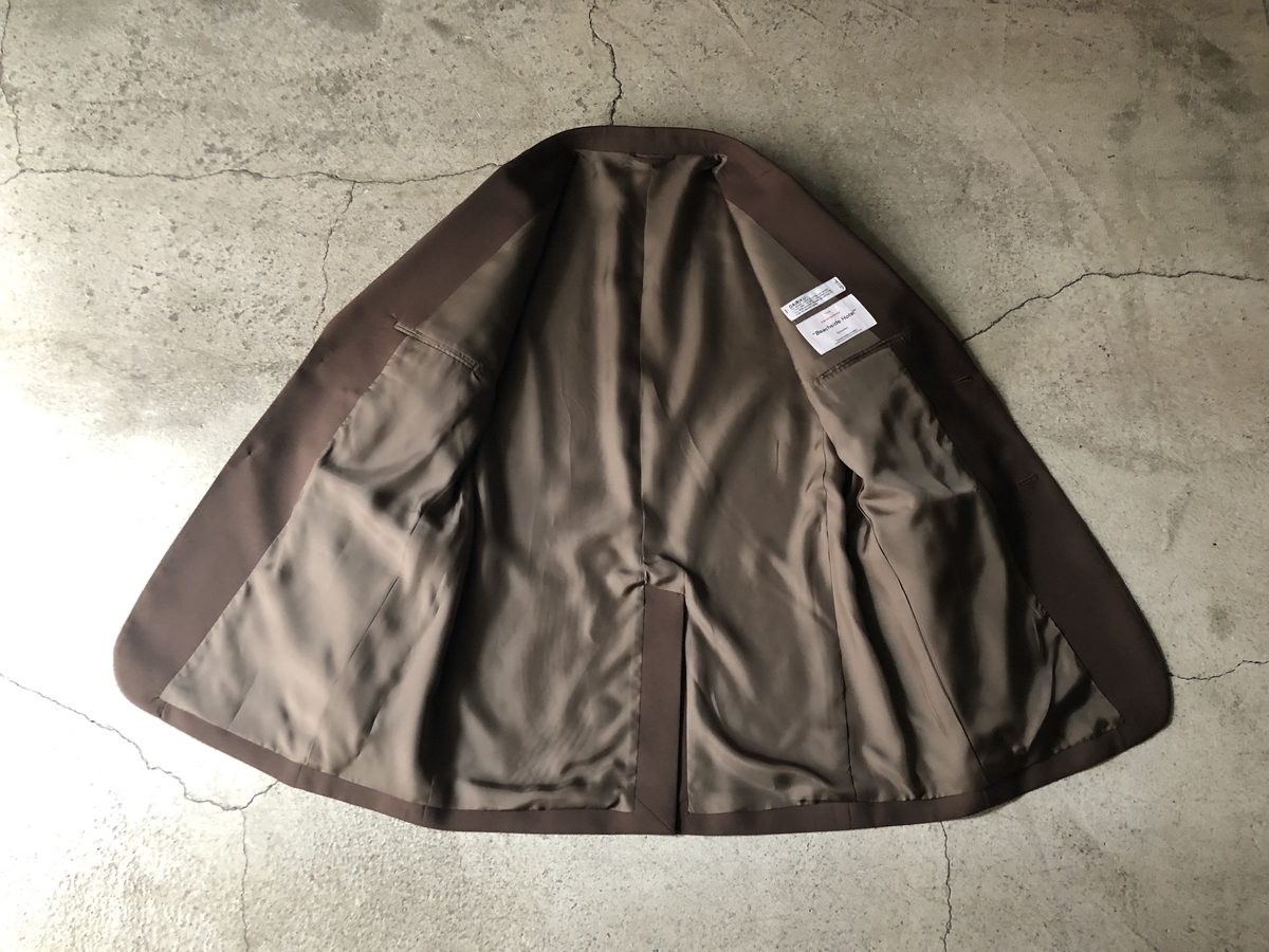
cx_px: 634
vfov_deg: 49.7
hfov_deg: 63.4
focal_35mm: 28
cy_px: 476
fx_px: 1026
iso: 100
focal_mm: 4
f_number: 1.8
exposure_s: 1/9
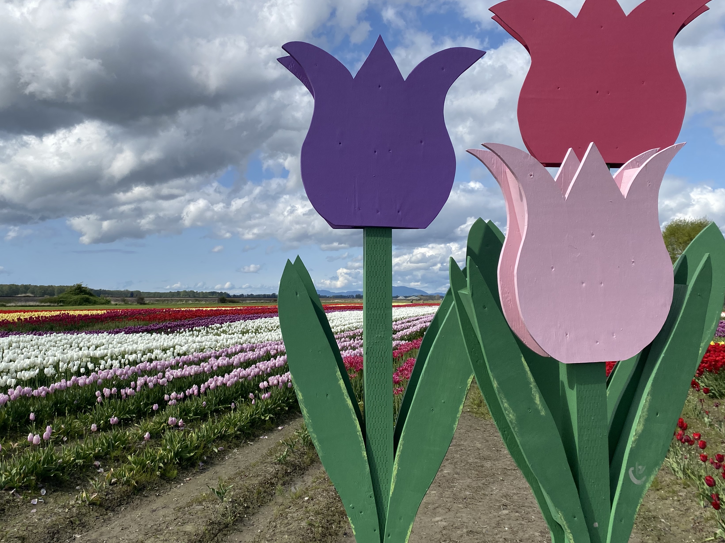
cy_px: 245
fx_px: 670
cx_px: 318
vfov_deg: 44.1
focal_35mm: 32
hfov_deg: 56.7
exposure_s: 1/5025
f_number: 1.8
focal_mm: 4.25
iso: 32
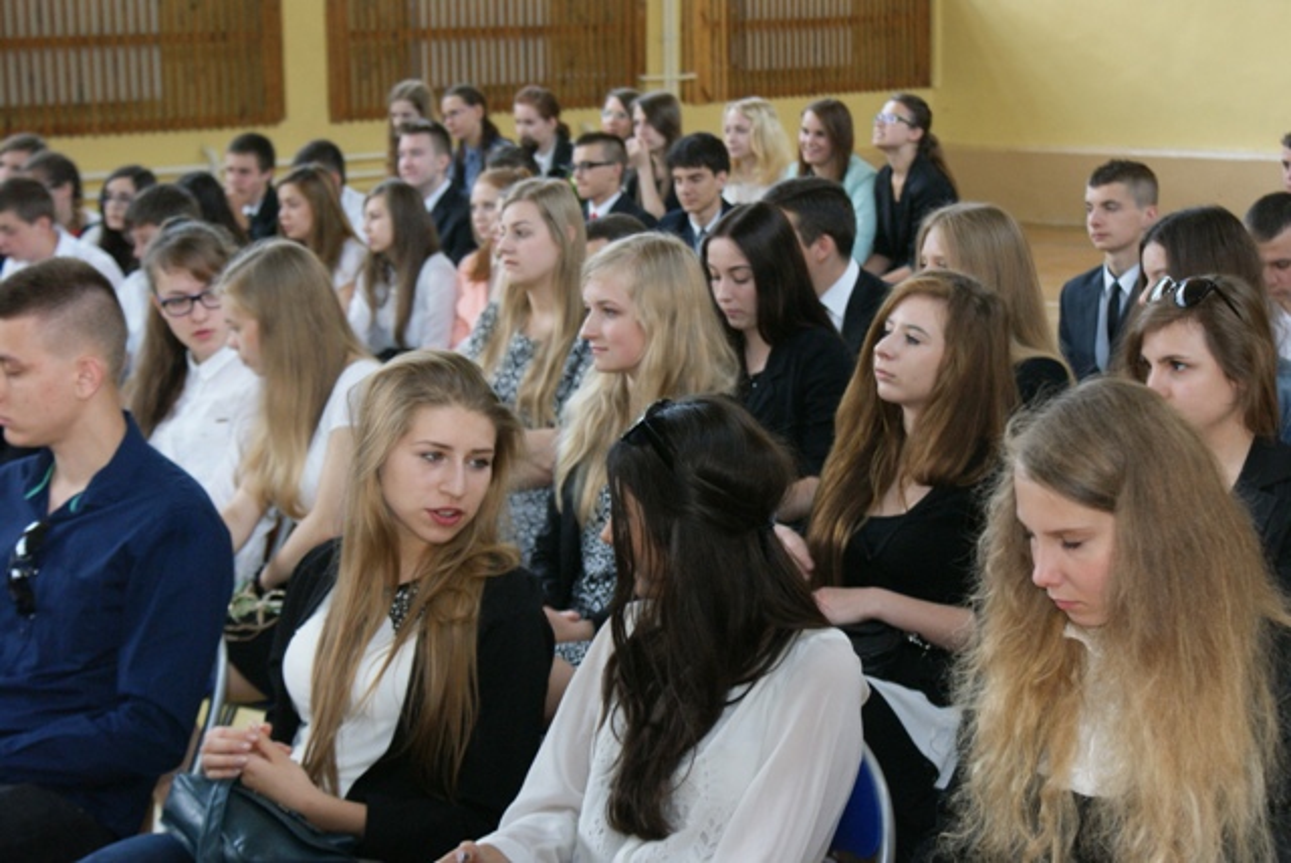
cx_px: 646
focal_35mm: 82
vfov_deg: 16.6
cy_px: 432
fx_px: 2961
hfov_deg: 24.6
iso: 400
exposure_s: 1/80
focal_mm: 55
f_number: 5.6
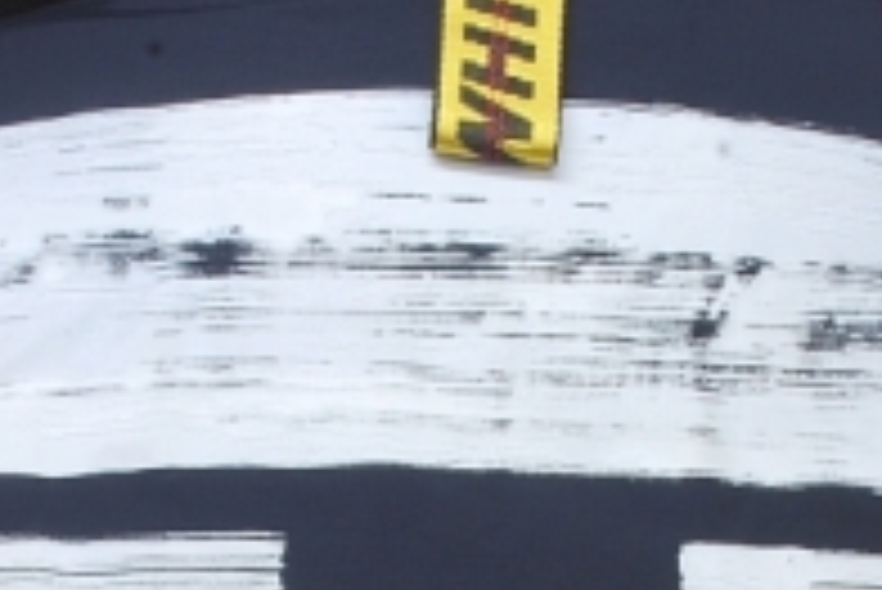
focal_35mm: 137
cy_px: 793
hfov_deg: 15.0
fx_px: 3359
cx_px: 495
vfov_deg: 9.8
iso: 200
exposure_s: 1/1.3
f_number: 16
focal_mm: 28
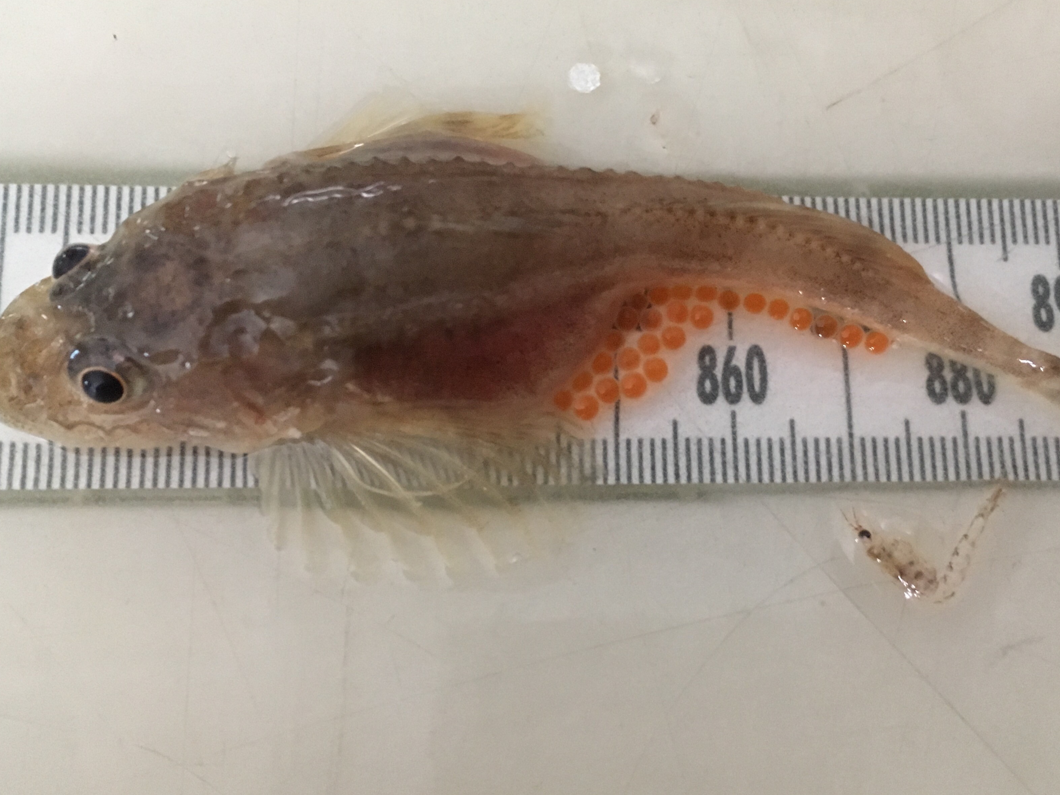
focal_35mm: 37
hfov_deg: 50.0
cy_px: 417
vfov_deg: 38.7
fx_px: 1133
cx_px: 591
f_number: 2.2
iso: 250
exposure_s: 1/15
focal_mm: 4.15
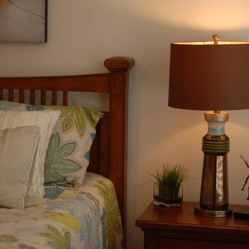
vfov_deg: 18.1
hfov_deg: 18.1
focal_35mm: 96
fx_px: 781
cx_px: 125
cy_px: 124
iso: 250
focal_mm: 50
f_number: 1.8
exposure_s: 1/250
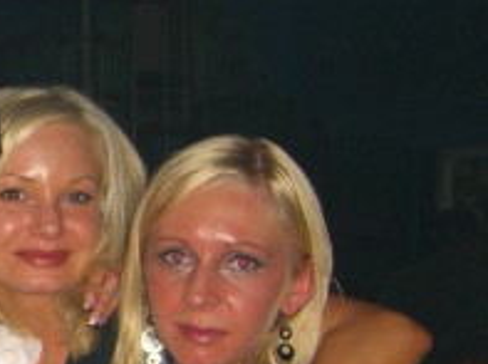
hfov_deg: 15.6
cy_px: 295
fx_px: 1632
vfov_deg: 12.7
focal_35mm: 116
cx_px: -248
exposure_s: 1/60
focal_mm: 7.9
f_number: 2.8
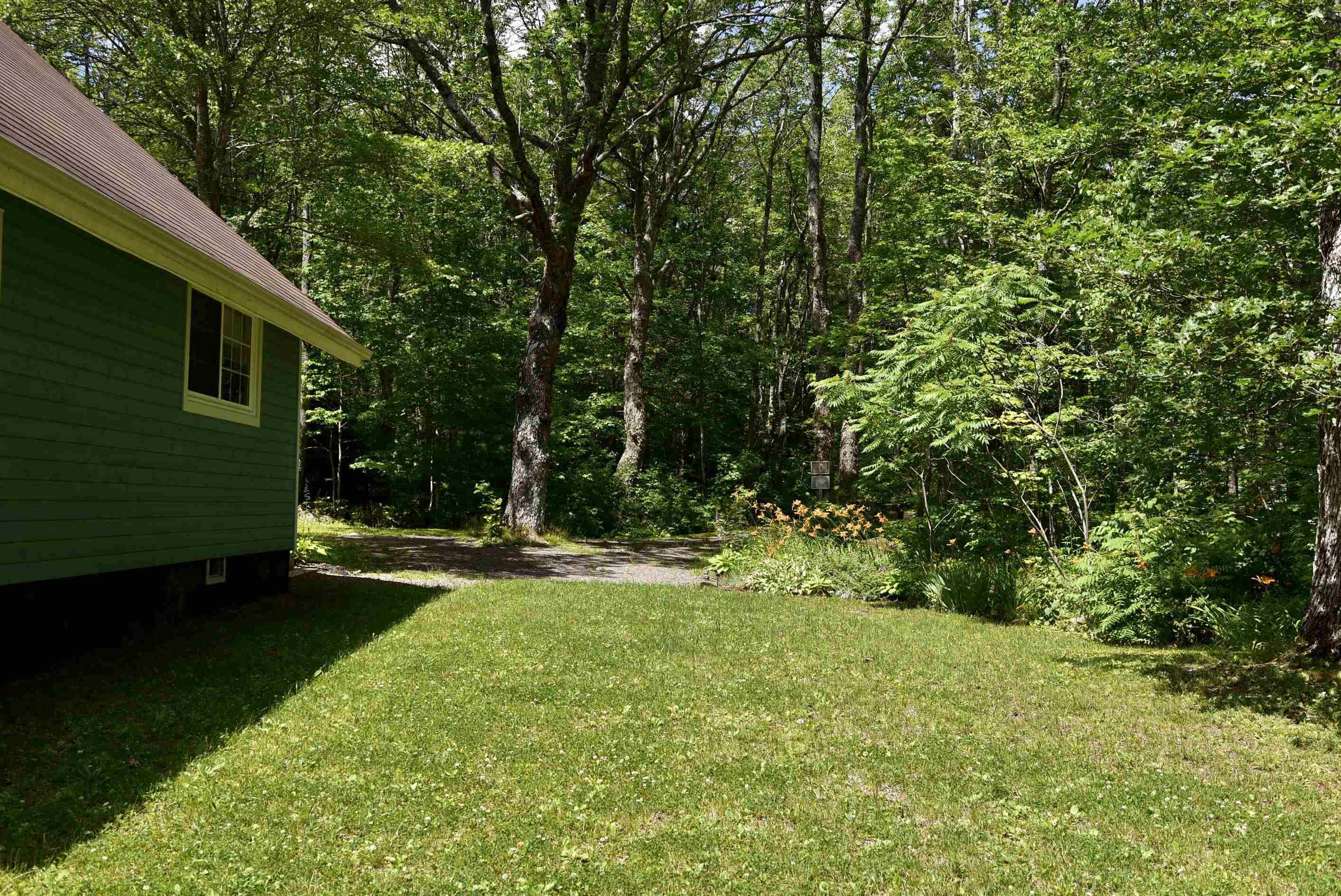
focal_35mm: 35
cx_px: 673
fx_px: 1305
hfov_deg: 54.4
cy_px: 447
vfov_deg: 37.9
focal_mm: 22
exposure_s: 1/2000
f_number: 2.8
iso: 200
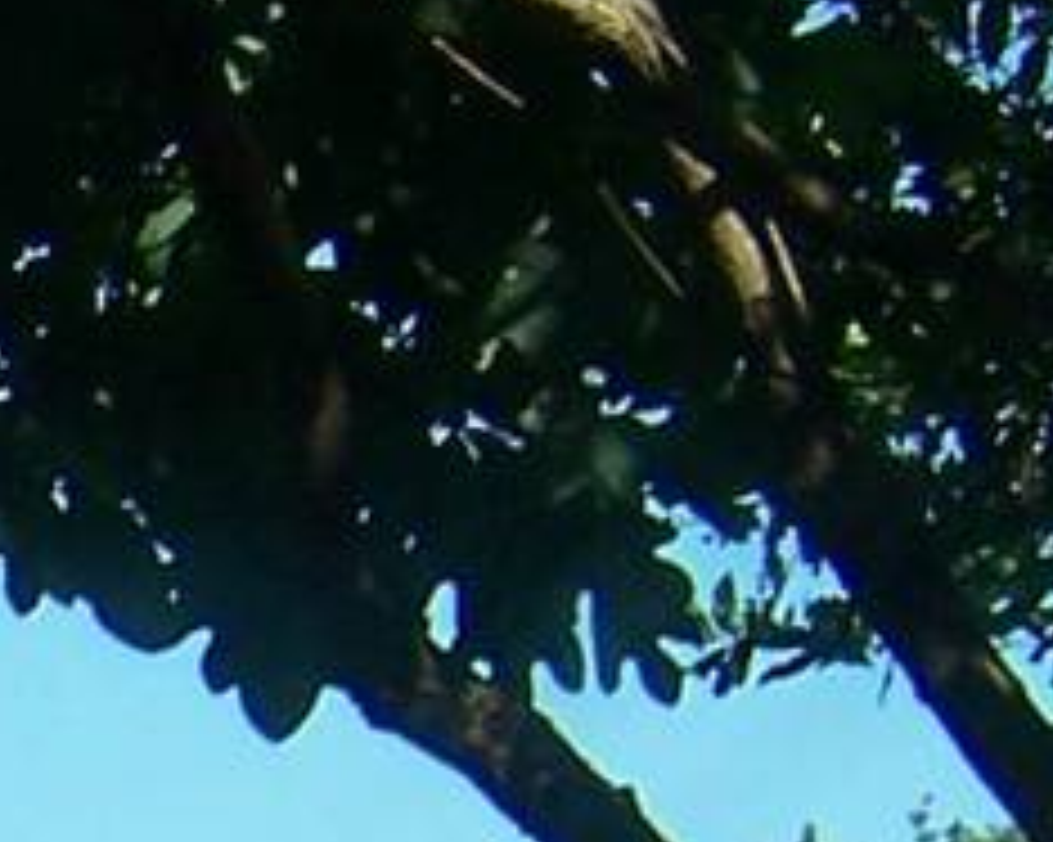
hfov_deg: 7.8
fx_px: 6853
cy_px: 1634
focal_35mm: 220
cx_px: -1894
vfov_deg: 6.8
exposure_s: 1/350
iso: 80
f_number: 3.4
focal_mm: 5.5
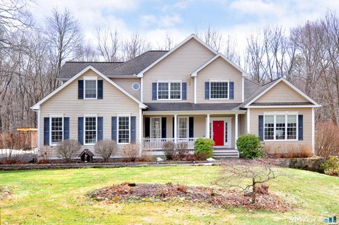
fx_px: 282
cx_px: 170
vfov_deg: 43.5
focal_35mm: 30
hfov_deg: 62.0
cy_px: 112
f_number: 8
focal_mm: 20
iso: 400
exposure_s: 1/320
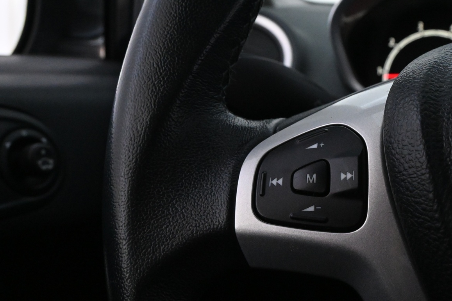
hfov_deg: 45.5
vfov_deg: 31.9
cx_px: 309
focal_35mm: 42
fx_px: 527
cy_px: 164
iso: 5000
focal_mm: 20
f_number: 7.1
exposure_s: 1/50
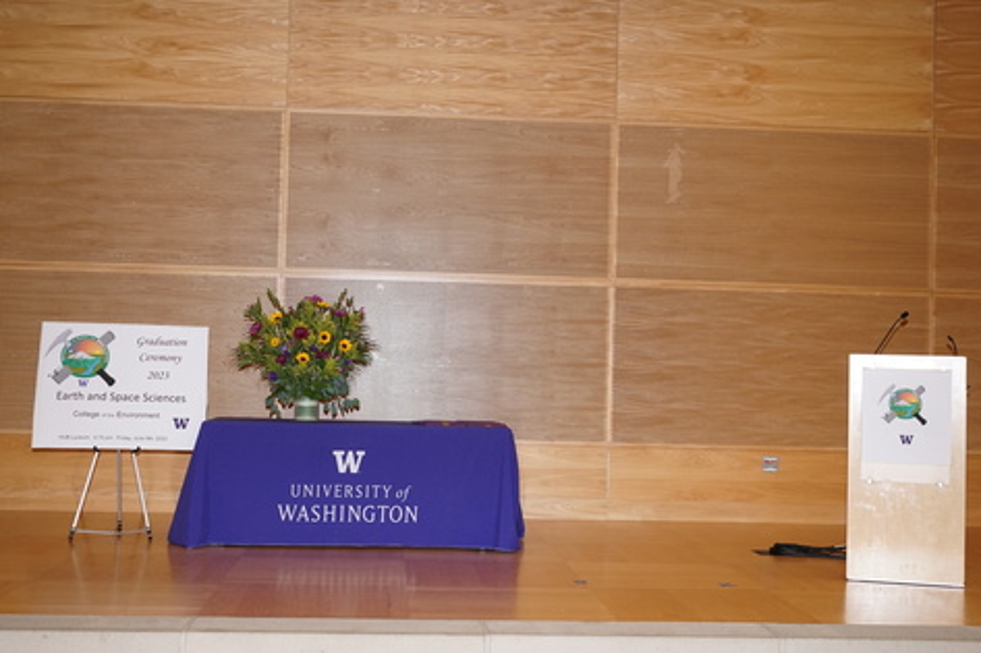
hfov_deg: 41.1
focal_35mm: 48
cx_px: 490
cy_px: 326
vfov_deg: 28.1
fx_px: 1307
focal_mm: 48
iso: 1600
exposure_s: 1/160
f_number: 4.5
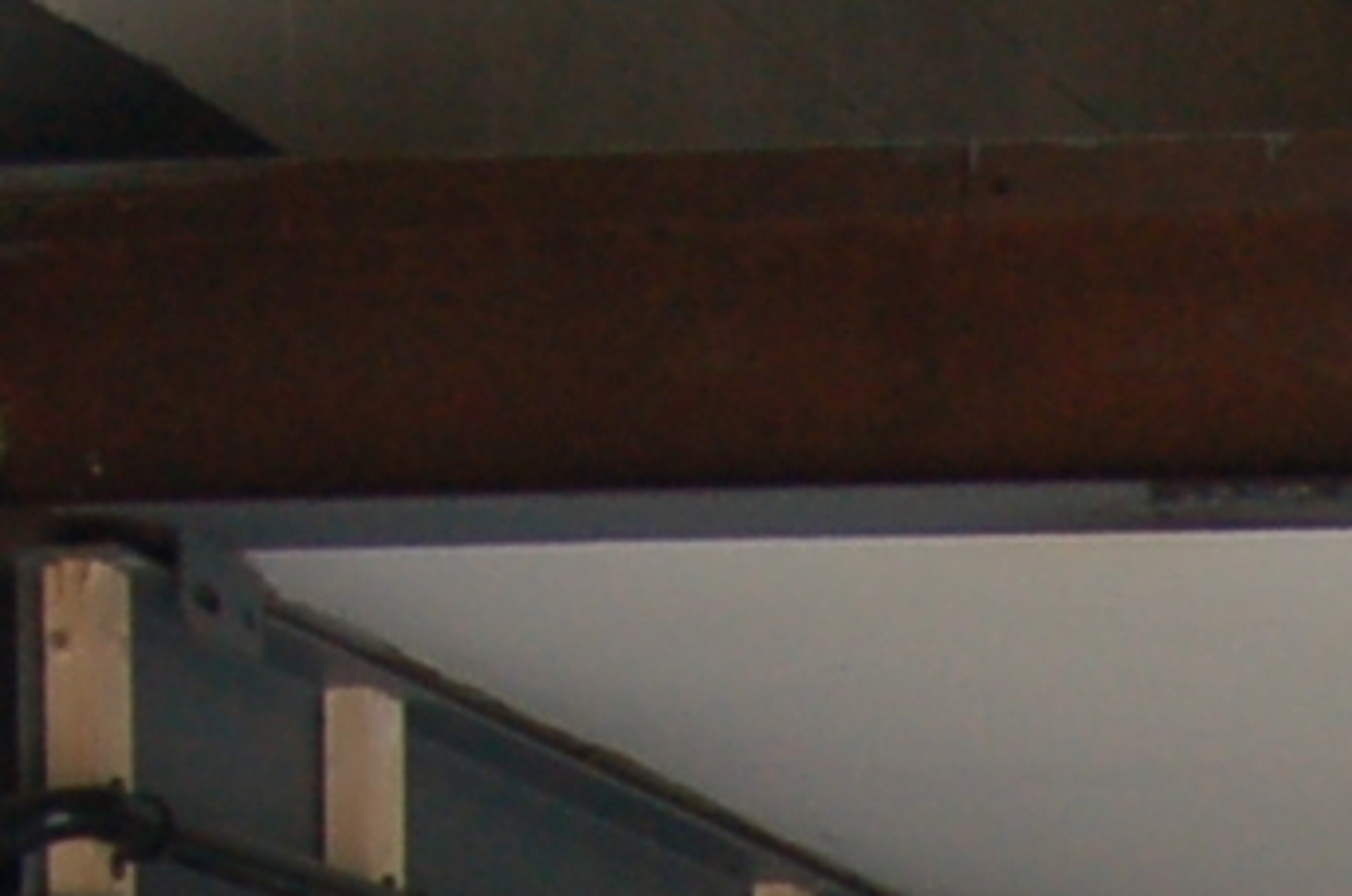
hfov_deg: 10.4
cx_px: 3022
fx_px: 6635
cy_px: 2802
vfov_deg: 6.9
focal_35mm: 177
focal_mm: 18
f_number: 5
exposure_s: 1/100
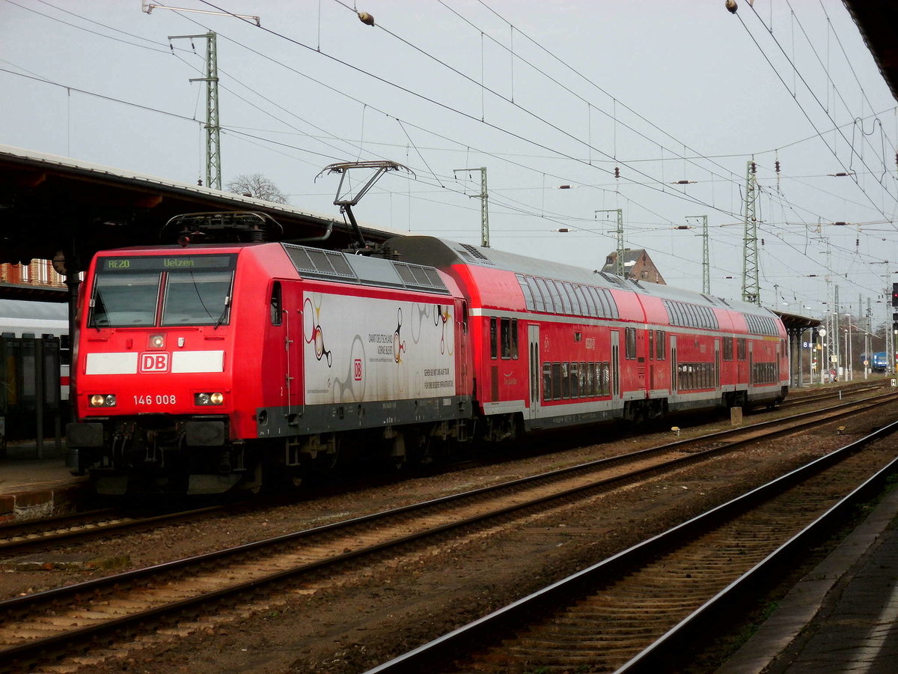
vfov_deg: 12.2
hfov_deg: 16.3
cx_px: 449
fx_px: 3139
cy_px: 337
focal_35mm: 121
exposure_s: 1/291
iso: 100
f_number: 5.8
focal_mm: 21.6
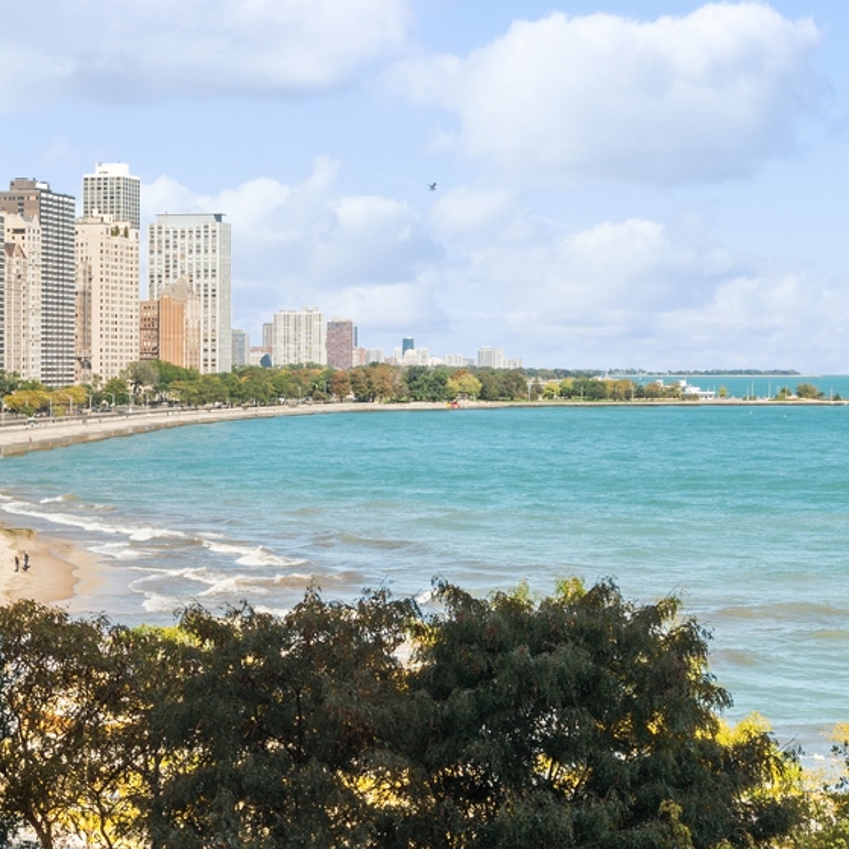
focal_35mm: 74
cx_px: 452
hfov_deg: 23.4
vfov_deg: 23.3
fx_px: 2053
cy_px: 302
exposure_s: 1/30
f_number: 14
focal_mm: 30
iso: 100
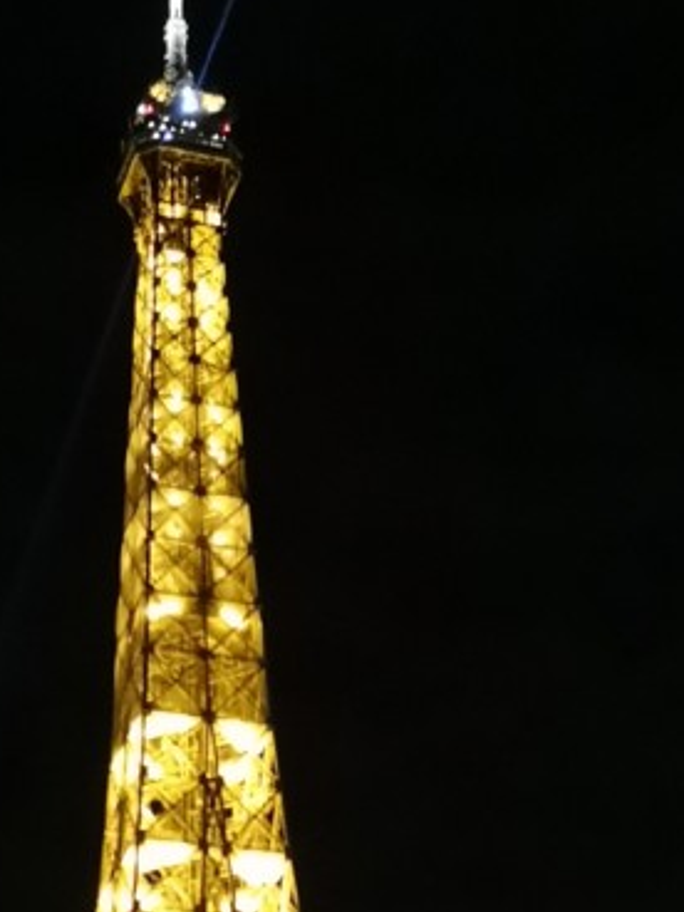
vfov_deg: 18.8
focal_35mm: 99
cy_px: 1088
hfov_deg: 14.9
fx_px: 2608
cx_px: 300
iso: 500
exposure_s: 1/20
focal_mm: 3.95
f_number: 1.8
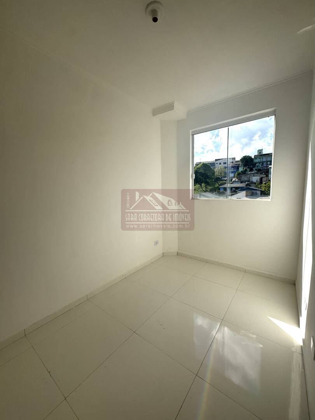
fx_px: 170
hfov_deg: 85.7
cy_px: 210
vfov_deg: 102.1
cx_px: 158
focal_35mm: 14
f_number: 2.2
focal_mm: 2.22
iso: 50
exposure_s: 1/1880
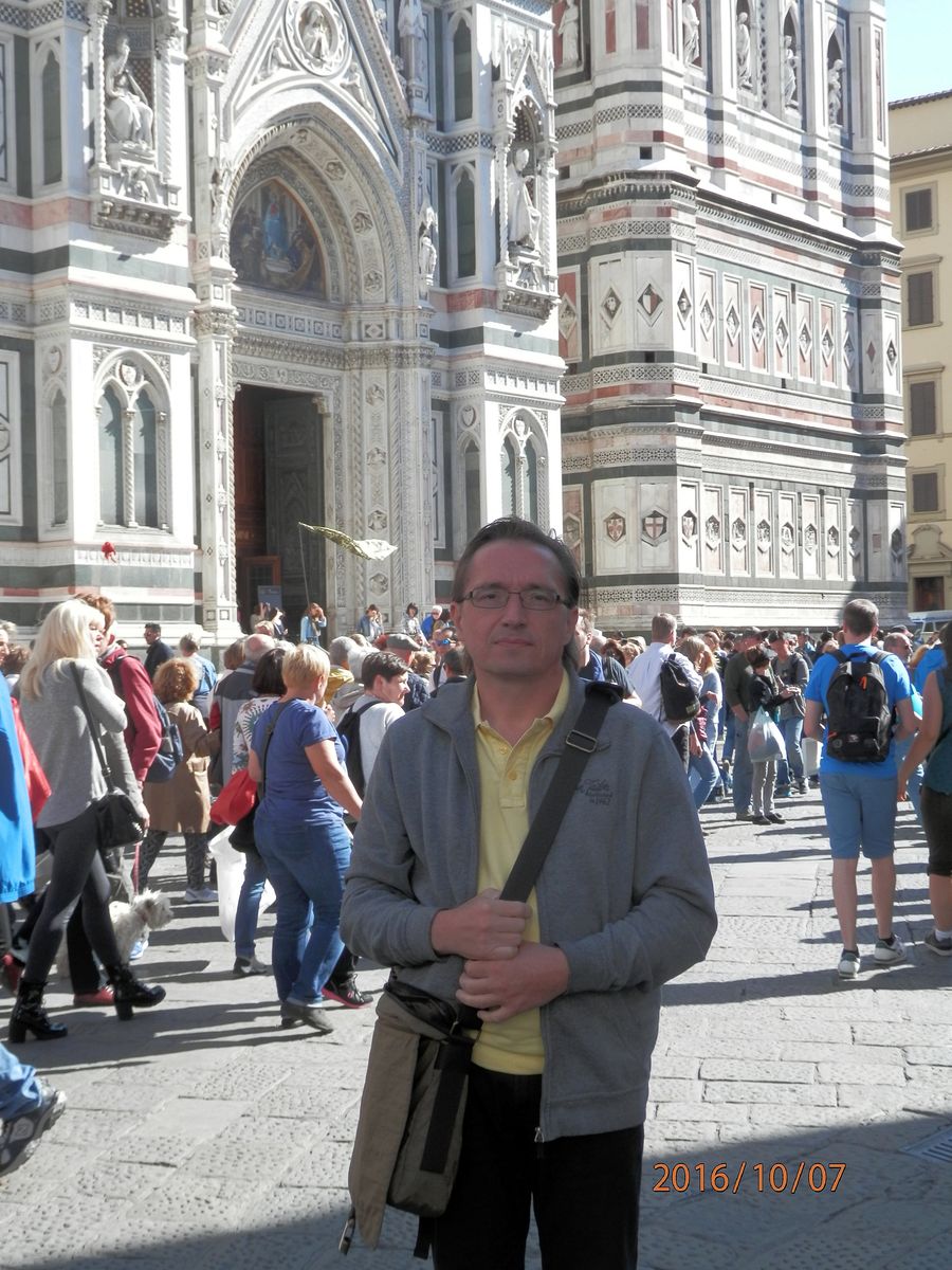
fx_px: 1797
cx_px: 476
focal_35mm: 49
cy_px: 635
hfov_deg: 29.7
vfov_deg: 38.9
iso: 80
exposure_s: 1/250
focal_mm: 8.9
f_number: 4
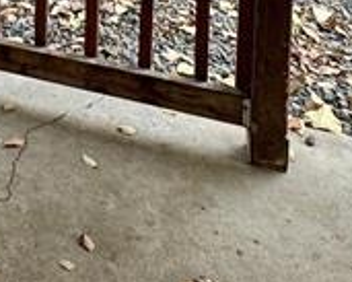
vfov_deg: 14.0
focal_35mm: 82
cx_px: -128
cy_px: -366
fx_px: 855
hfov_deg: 20.8
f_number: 2.2
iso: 40
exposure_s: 1/101
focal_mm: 2.22
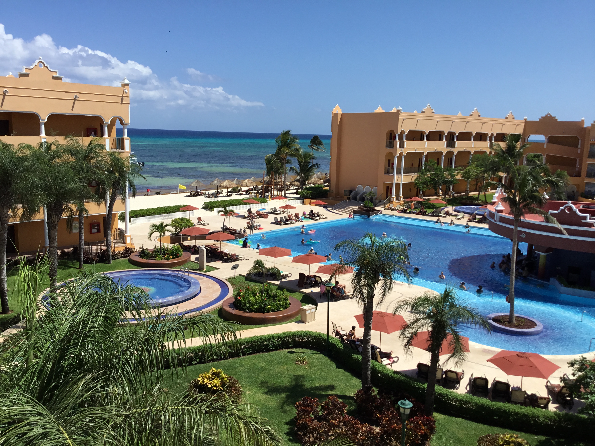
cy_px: 223
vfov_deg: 45.4
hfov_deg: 58.4
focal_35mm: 31
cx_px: 298
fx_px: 533
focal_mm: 3.3
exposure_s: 1/1773
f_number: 2.4
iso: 25
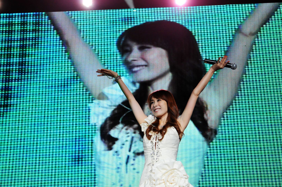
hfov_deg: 24.6
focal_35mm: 82
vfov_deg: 16.5
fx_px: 645
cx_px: 141
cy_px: 94
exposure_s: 1/250
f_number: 5
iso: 800
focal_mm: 55
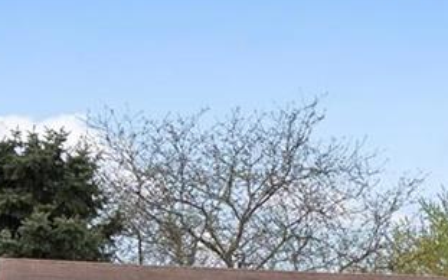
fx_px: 1538
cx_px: 882
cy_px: 544
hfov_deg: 14.1
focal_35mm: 126
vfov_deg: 9.7
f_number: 7.1
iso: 400
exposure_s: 1/500
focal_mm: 12
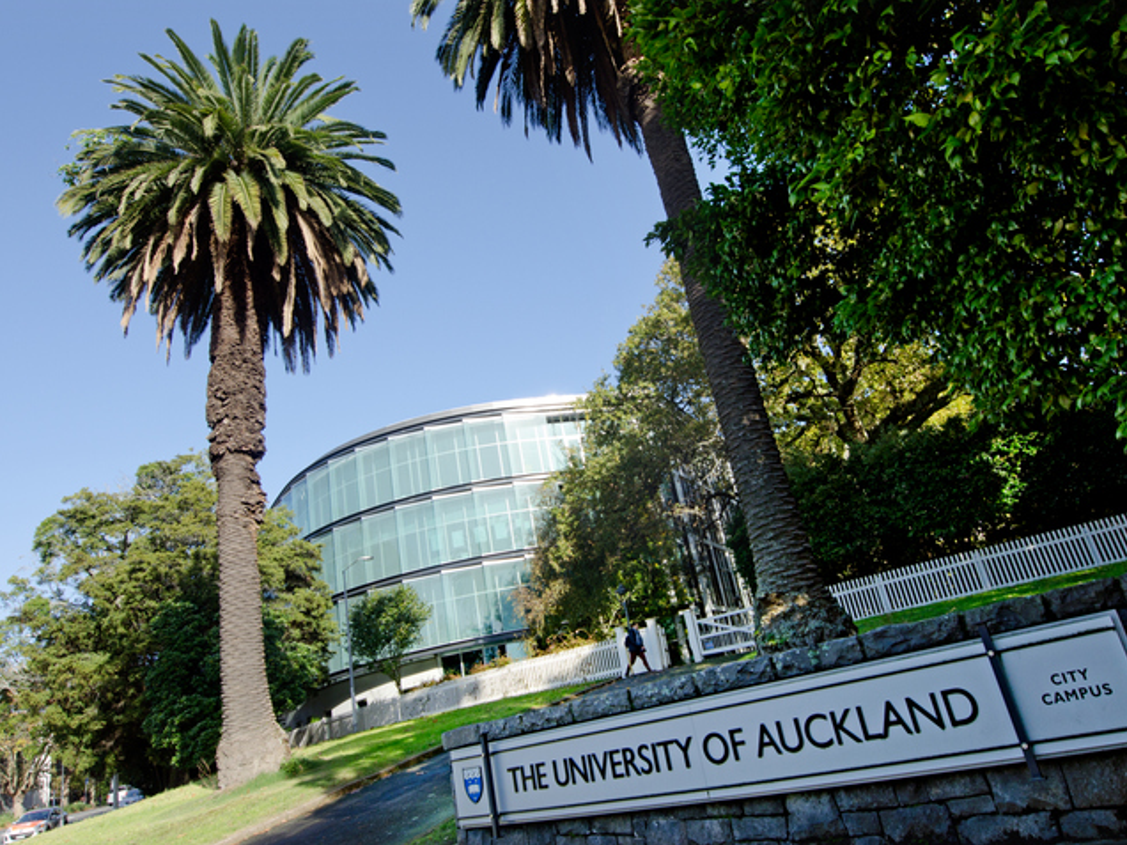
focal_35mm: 23
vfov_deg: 58.9
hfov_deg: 73.9
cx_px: 585
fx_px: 749
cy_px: 422
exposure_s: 1/200
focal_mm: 14
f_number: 7.1
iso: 200
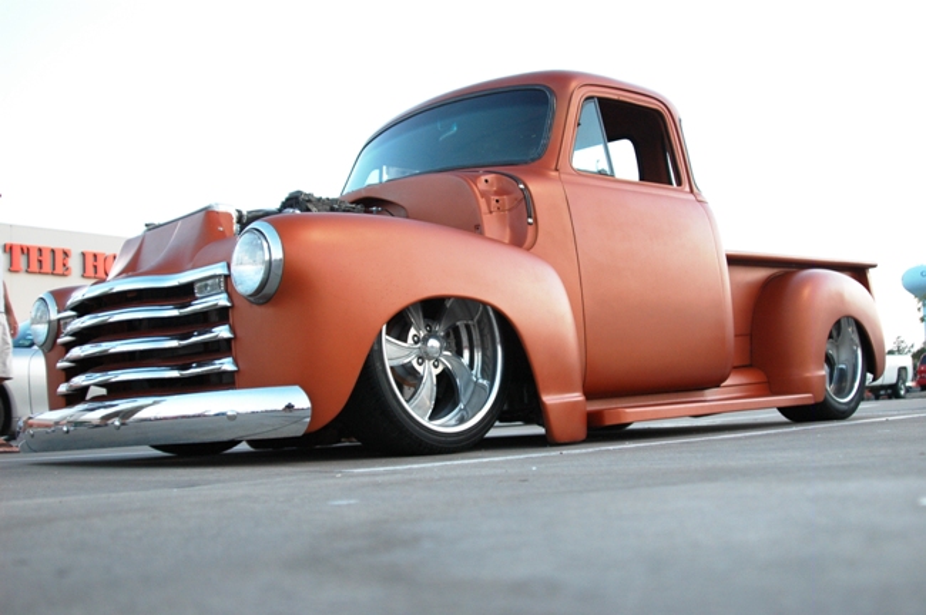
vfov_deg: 36.8
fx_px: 925
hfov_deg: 53.2
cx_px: 463
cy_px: 308
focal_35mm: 36
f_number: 2.8
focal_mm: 24
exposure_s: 1/100
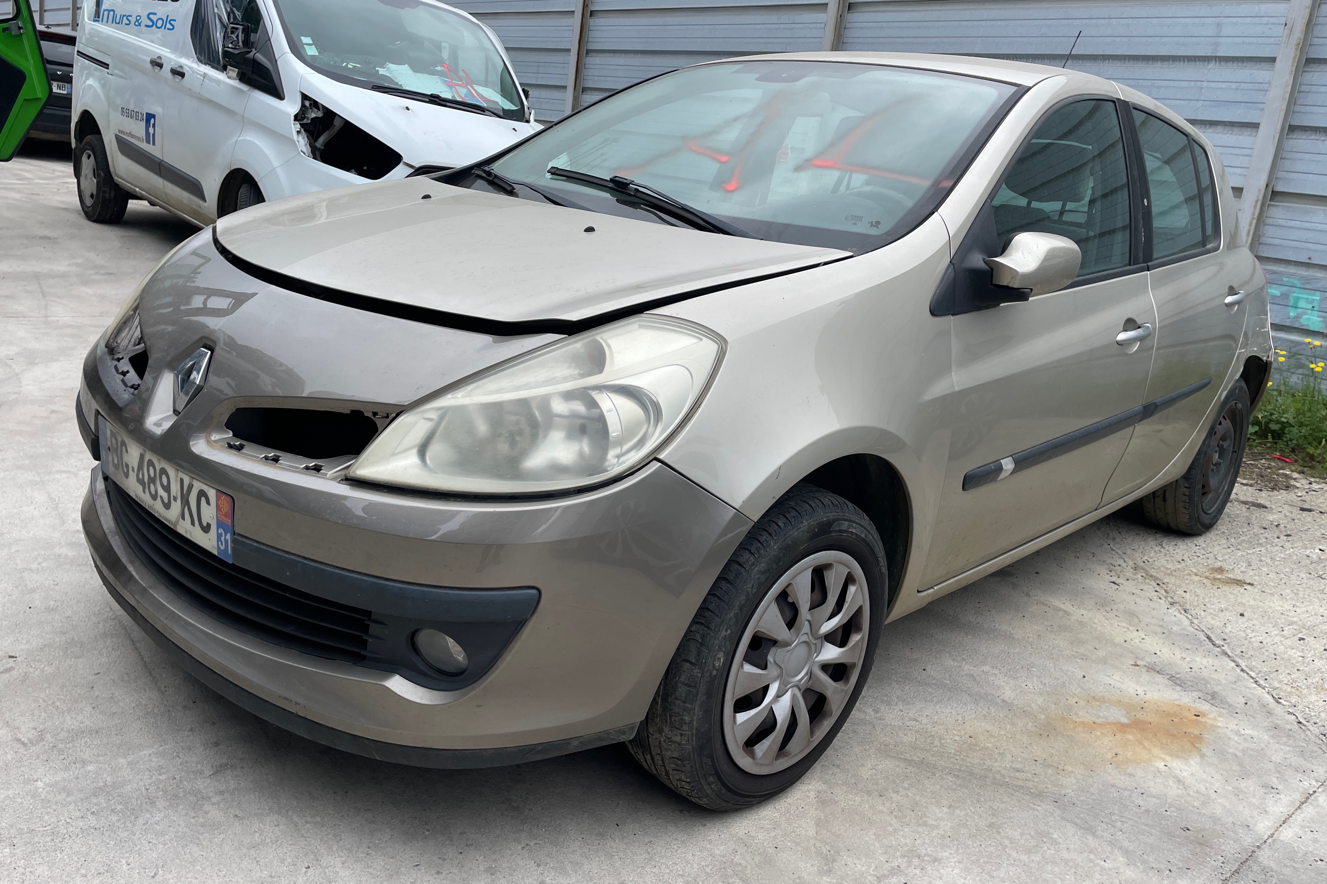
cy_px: 408
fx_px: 1032
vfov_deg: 46.4
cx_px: 655
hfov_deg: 65.5
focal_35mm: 28
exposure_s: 1/2304
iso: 32
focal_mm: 4.2
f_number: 1.6
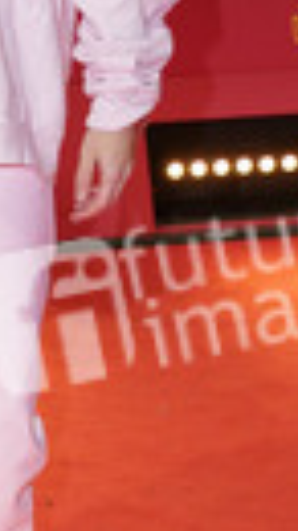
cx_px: -184
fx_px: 1997
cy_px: 94
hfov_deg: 8.3
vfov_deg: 15.0
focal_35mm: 142
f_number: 5.6
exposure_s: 1/160
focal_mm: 44
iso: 800
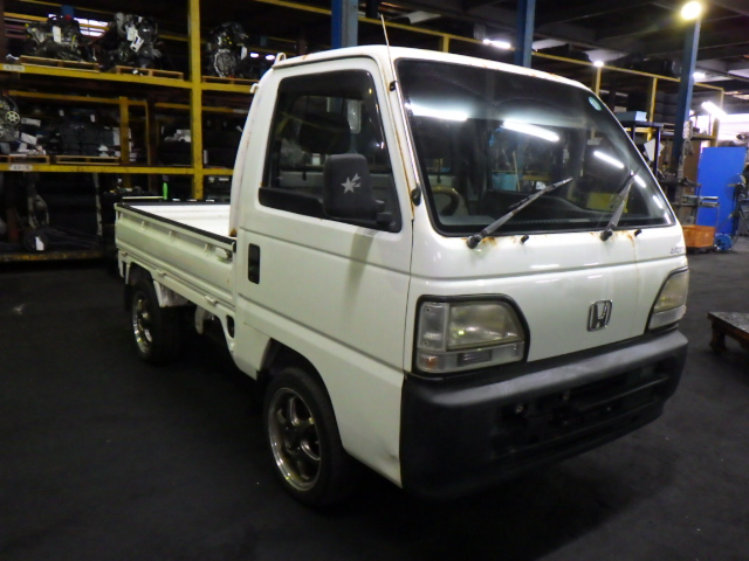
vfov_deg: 49.7
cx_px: 374
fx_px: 606
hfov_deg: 63.4
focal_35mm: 28
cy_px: 280
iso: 1250
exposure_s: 1/60
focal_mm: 5
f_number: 3.5
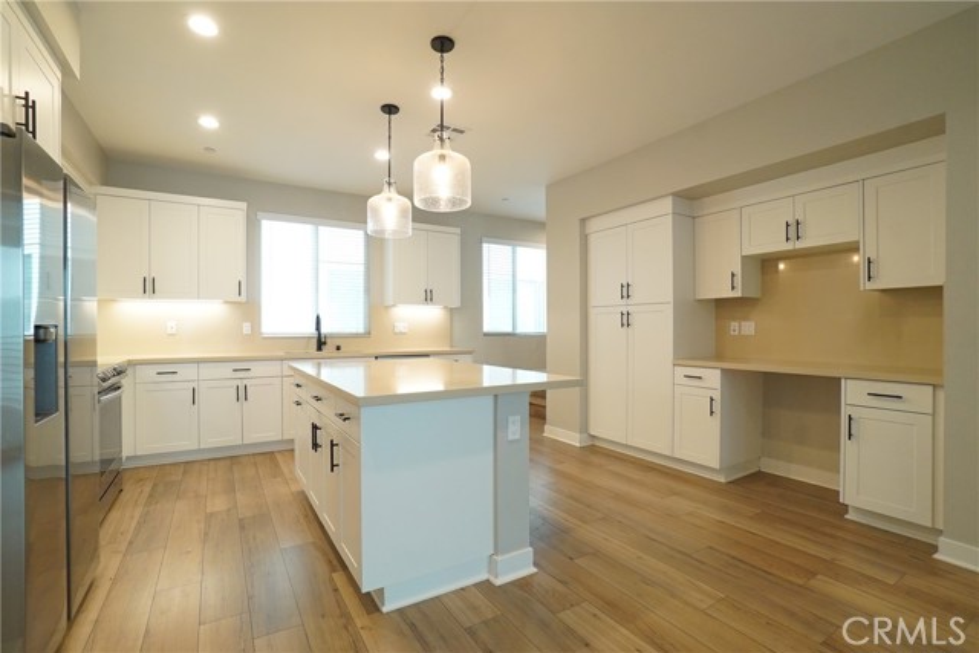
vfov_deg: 77.4
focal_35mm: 15
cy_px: 326
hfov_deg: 100.4
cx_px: 490
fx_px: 408
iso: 2000
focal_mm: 10
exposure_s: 1/60
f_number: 8
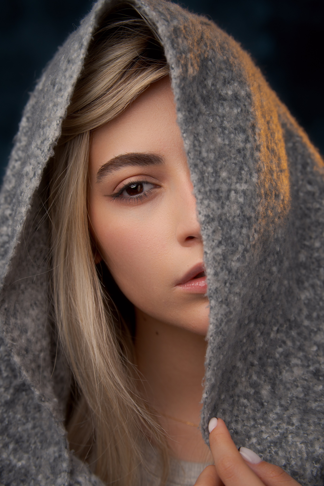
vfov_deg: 23.9
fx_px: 1147
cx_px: 162
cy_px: 243
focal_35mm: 85
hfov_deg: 16.1
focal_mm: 85
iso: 200
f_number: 4.5
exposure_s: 1/160
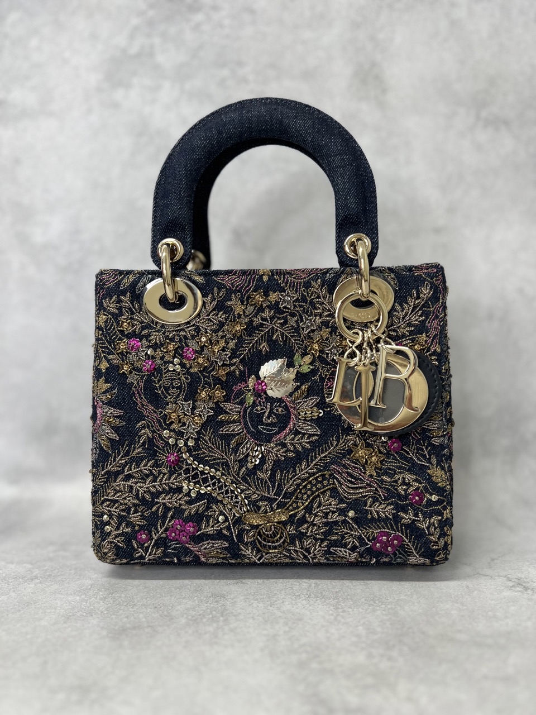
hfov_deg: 53.1
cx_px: 268
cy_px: 358
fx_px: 537
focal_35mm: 26
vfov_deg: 67.3
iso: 64
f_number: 1.5
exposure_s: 1/85
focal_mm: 5.7
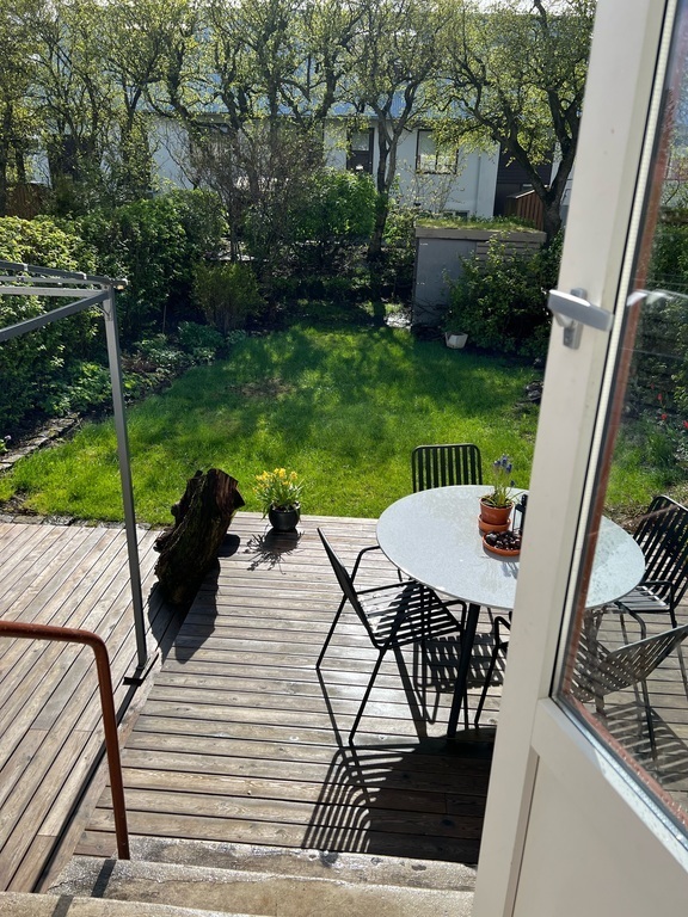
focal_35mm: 26
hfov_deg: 53.1
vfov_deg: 67.3
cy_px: 458
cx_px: 344
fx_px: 689
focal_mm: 5.7
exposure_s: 1/2994
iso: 50
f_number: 1.5
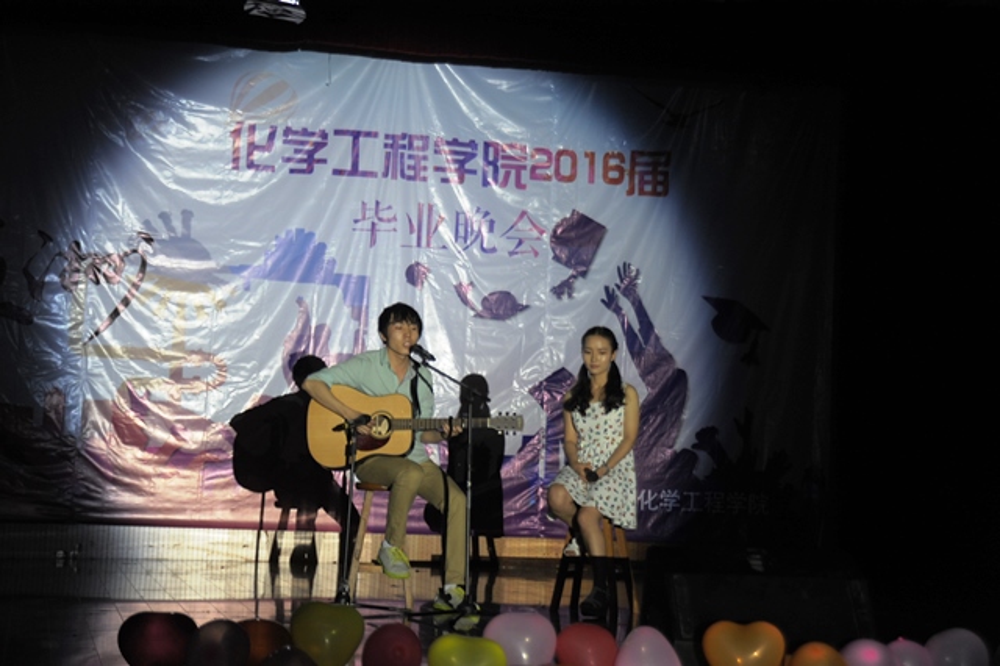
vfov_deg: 16.1
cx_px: 500
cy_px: 333
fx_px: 2360
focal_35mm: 85
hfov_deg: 23.9
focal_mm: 85
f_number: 4
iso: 1000
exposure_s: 1/60
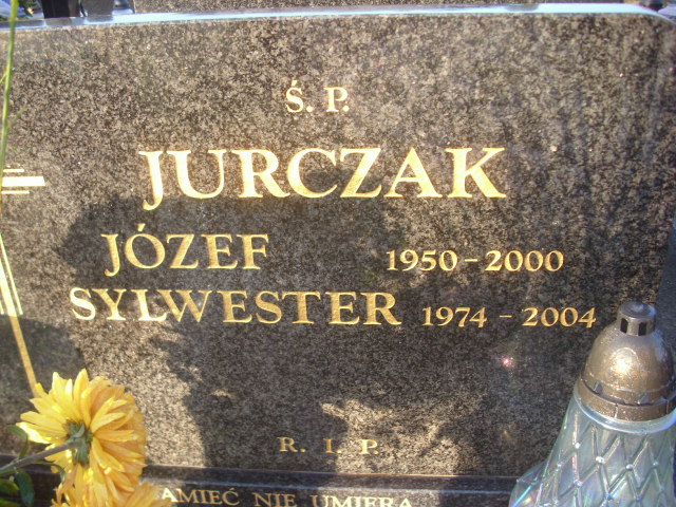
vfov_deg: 38.7
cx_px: 338
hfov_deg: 50.1
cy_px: 254
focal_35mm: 37
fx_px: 723
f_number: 2.8
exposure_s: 1/100
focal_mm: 6.2
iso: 50
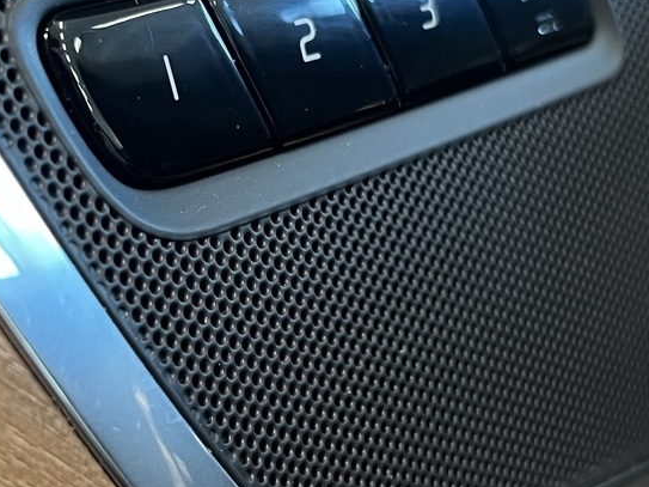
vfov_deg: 21.3
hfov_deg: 28.1
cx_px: 257
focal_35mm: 69
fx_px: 1293
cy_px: 218
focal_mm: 5.1
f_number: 1.6
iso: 400
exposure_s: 1/60
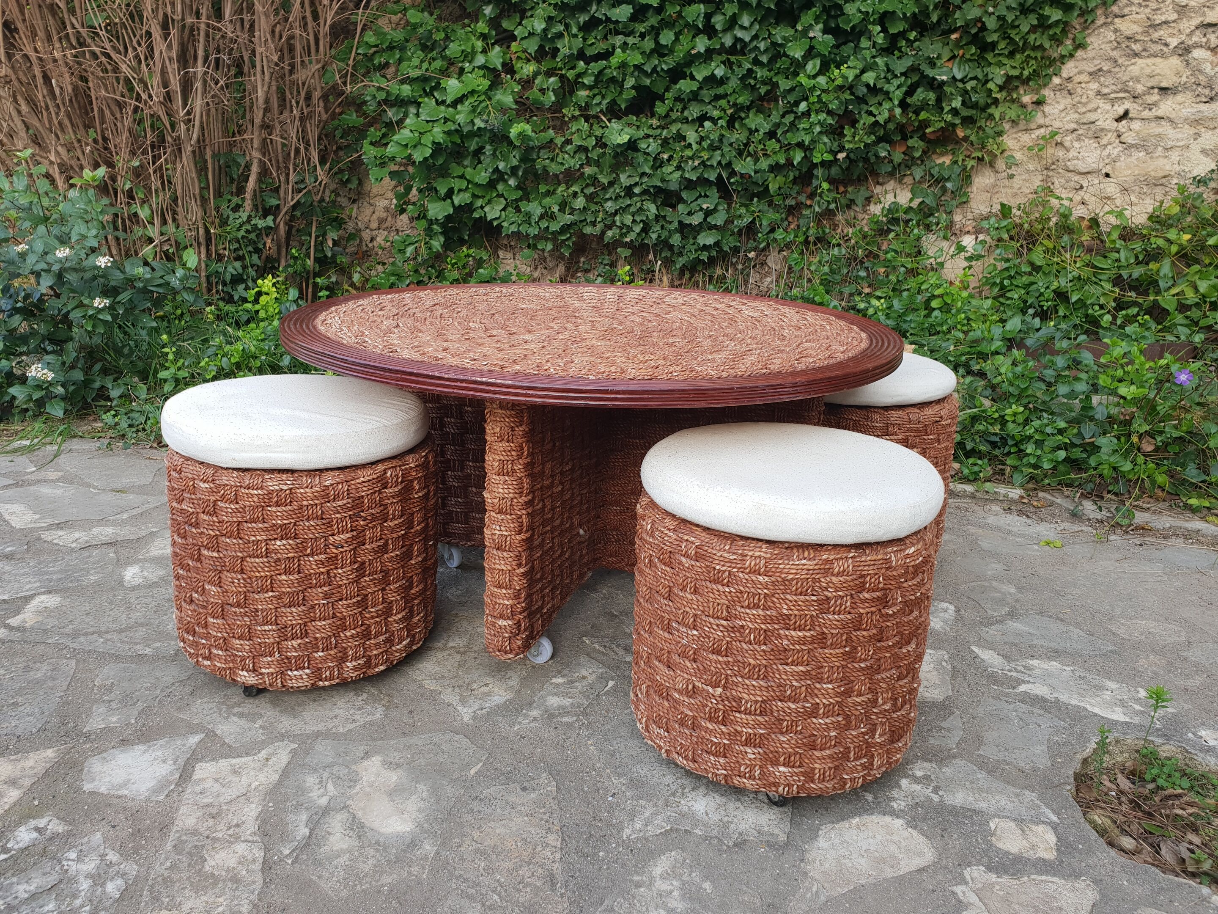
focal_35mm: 26
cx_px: 609
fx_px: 915
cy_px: 457
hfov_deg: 67.3
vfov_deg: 53.1
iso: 50
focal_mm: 4.3
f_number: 2.4
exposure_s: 1/142
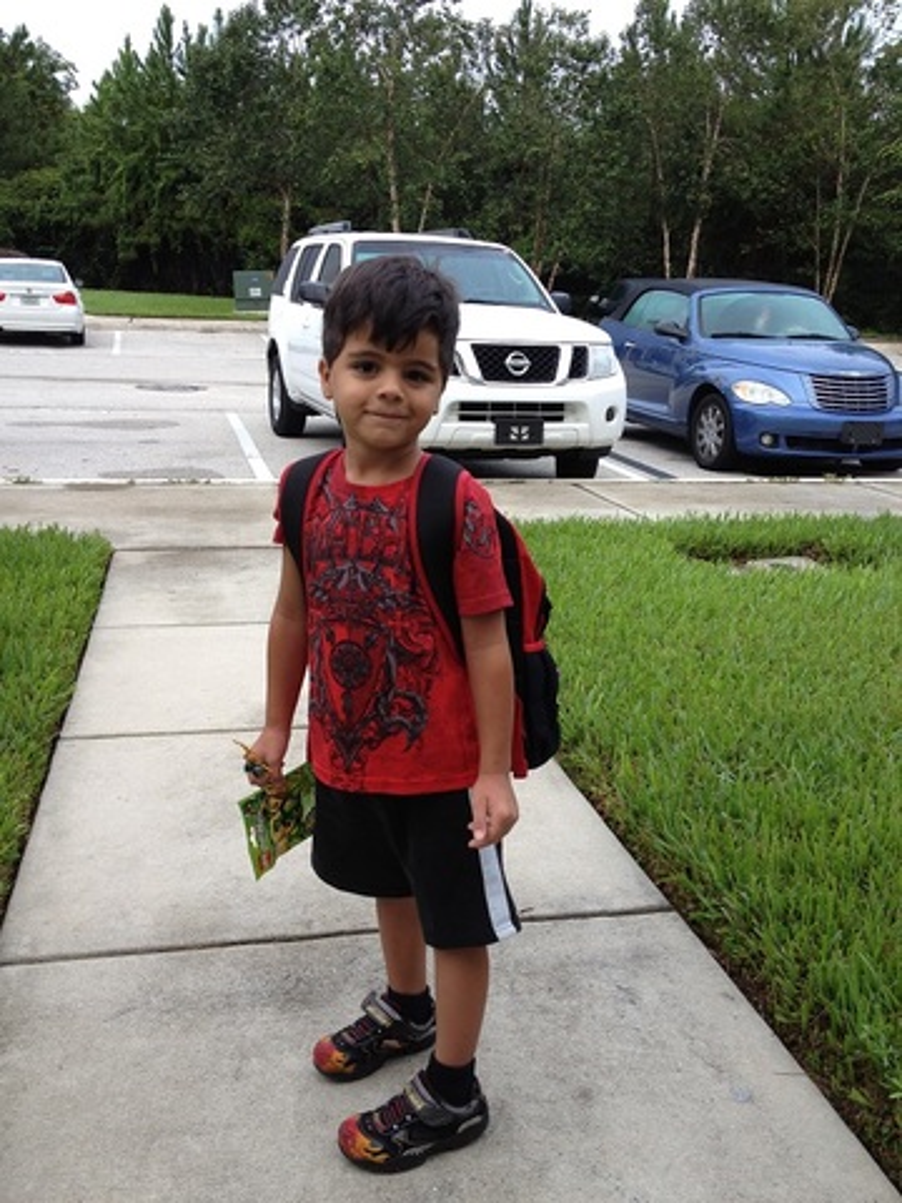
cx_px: 451
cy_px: 602
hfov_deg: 40.7
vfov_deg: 52.6
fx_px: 1216
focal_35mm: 35
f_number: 2.4
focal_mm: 4.28
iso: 64
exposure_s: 1/121
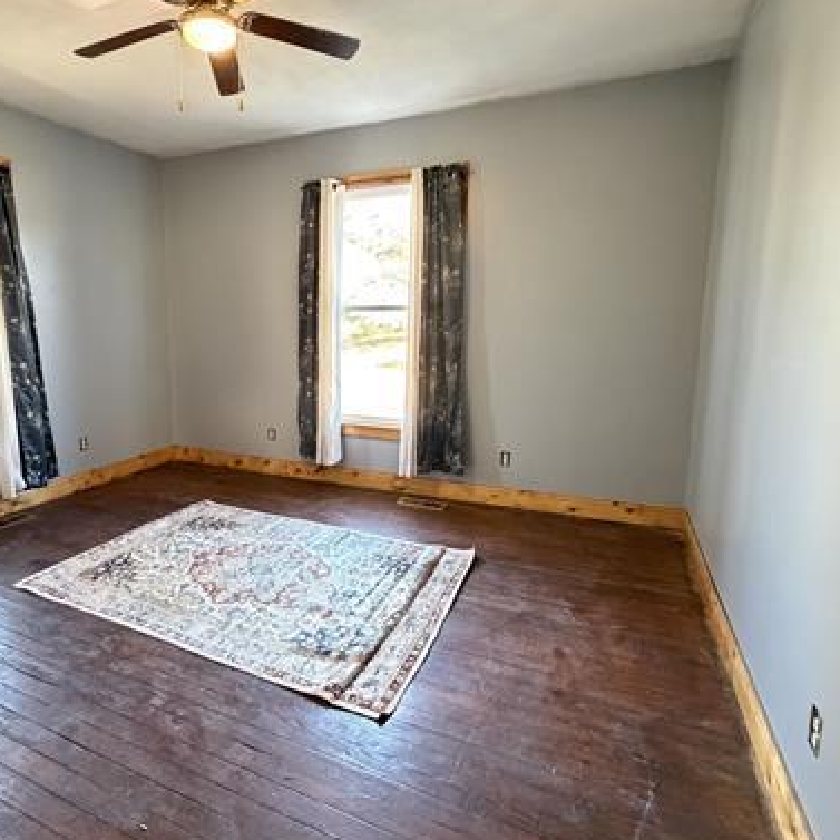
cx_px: 307
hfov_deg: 70.8
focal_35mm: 21
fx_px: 577
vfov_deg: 72.1
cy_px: 406
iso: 1000
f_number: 2.2
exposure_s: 1/60
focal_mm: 2.22
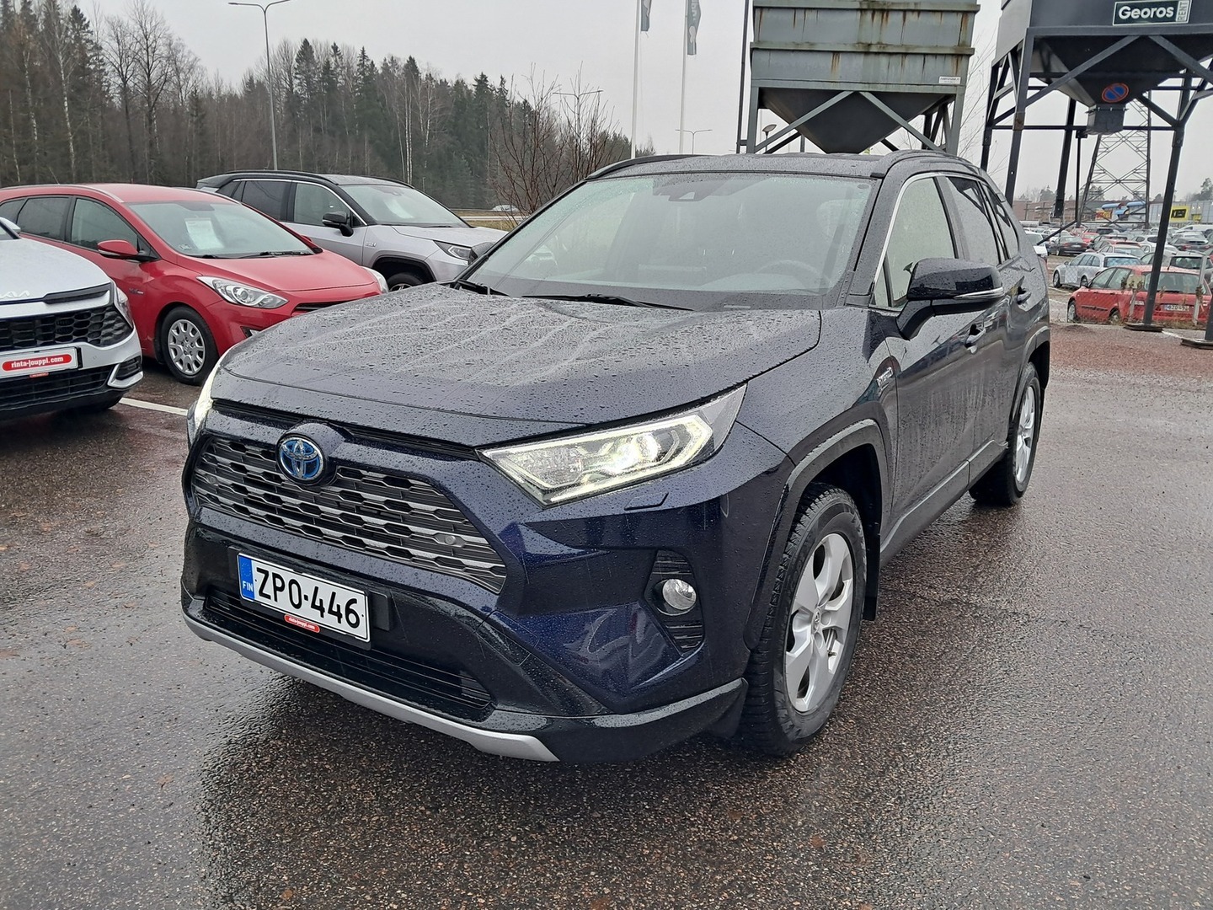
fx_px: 946
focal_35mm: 27
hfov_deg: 65.3
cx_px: 606
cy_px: 455
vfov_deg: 51.4
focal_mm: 4
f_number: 1.8
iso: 80
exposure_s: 1/50
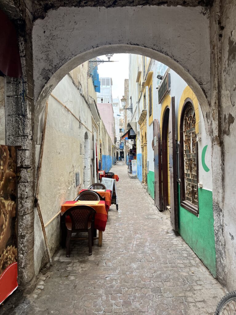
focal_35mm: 26
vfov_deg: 67.3
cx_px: 118
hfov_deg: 53.1
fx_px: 236
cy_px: 158
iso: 50
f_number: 1.6
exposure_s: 1/122
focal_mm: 5.1
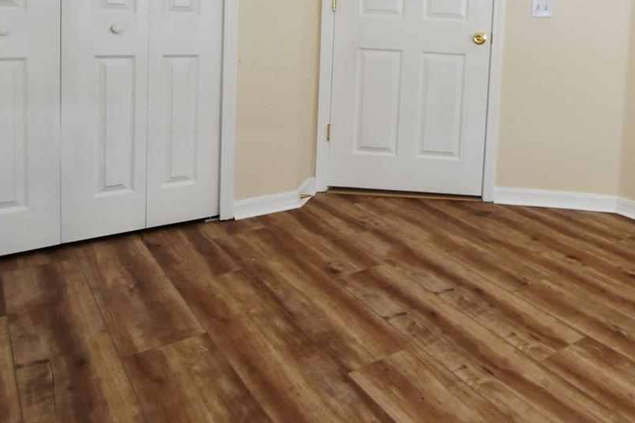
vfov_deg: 39.2
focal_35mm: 30
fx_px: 529
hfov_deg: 58.2
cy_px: 13
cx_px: 487
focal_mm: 10
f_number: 4
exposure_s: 1/60.2
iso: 560
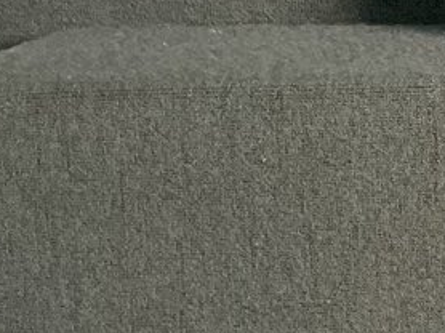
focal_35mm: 158
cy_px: 44
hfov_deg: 10.4
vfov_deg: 9.3
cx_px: 1137
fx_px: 2029
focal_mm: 3
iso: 125
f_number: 1.8
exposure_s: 1/60
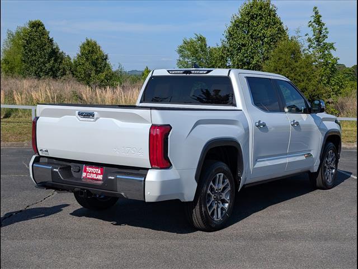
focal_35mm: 49
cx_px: 179
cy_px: 134
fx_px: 507
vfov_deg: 29.7
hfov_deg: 38.9
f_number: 1.68
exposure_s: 1/3333
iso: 23
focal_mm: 6.9
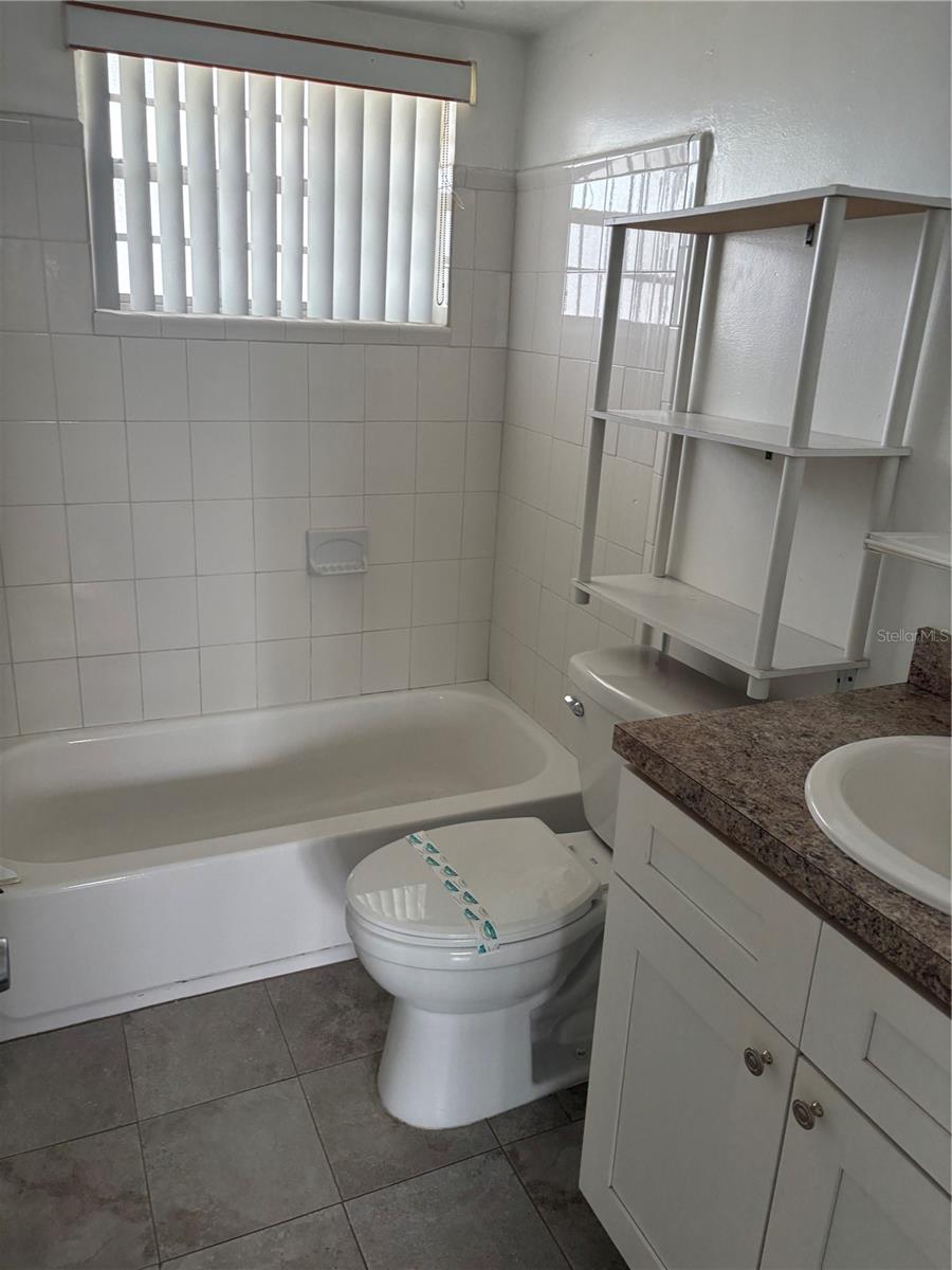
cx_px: 476
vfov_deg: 67.3
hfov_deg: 53.1
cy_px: 635
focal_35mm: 26
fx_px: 953
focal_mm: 5.96
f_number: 1.6
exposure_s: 1/76
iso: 125
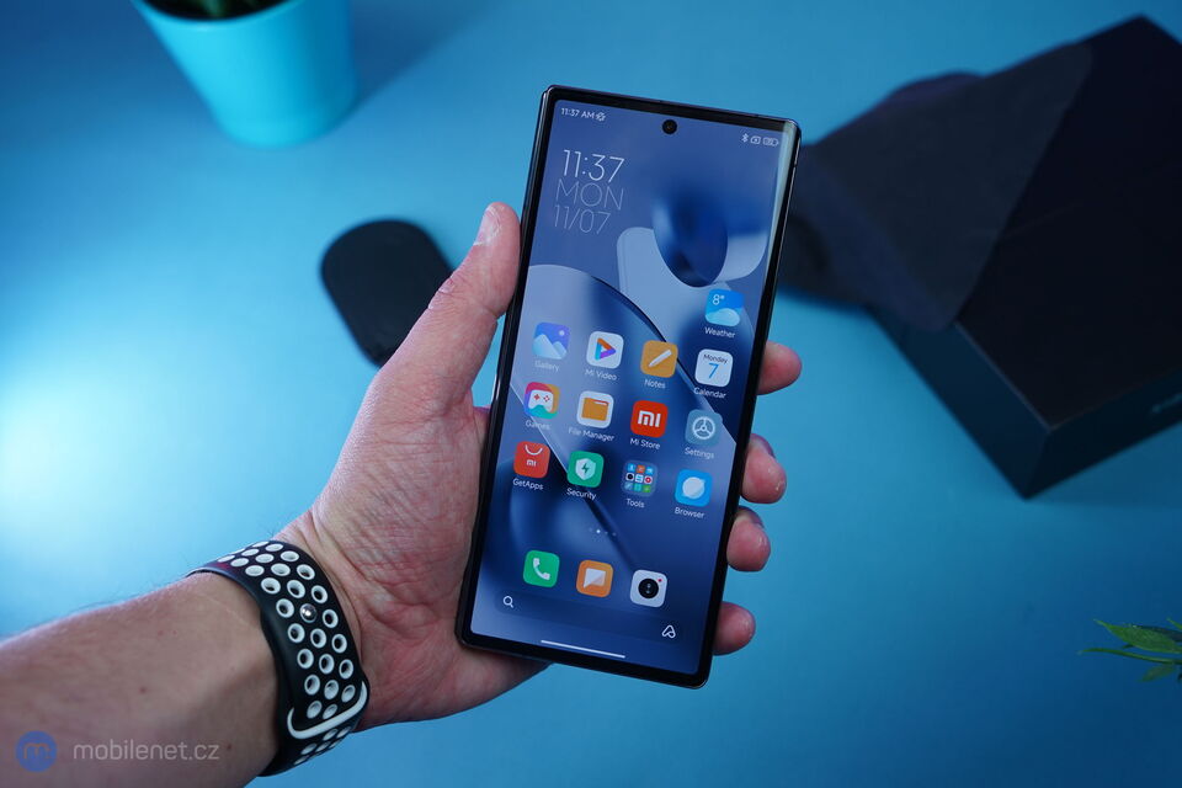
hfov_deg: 51.9
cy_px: 394
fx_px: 1215
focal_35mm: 37
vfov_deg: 35.9
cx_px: 591
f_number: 5.6
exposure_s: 1/125
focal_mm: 37
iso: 500
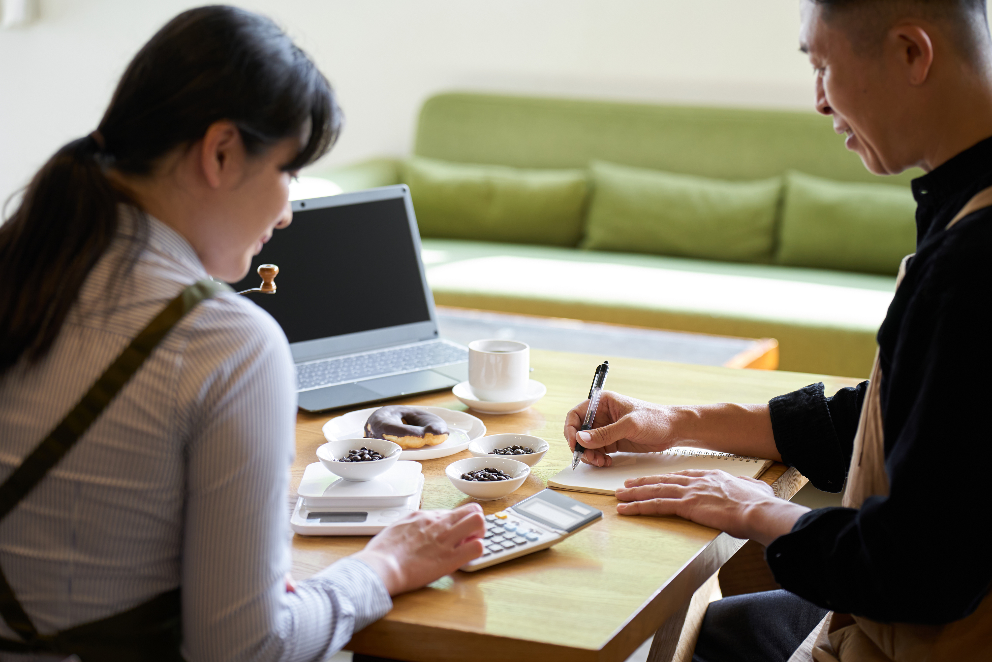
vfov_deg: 16.5
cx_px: 496
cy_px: 331
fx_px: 2287
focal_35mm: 83
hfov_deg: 24.5
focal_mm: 83
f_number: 2.8
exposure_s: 1/125
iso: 400
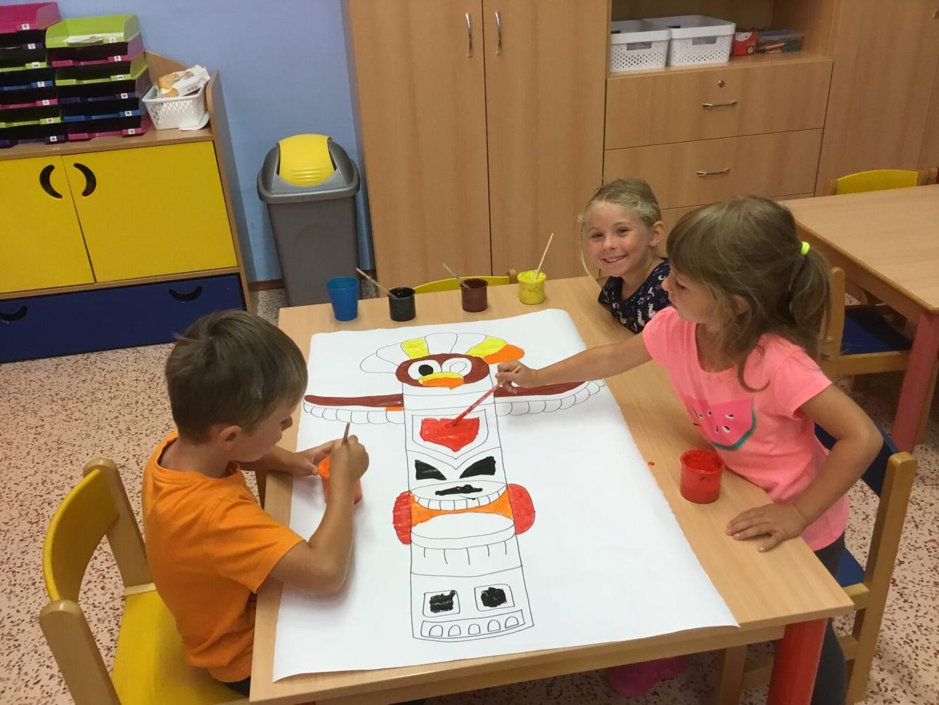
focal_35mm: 31
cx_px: 470
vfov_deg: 45.5
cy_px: 352
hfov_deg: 58.3
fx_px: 841
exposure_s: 1/33
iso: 50
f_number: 2.4
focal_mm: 3.3
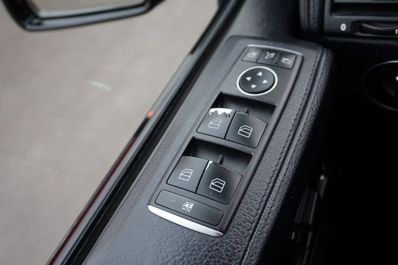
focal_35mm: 38
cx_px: 199
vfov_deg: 35.5
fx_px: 414
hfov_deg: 51.3
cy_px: 132
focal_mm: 25
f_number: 4.5
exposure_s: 1/60
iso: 640
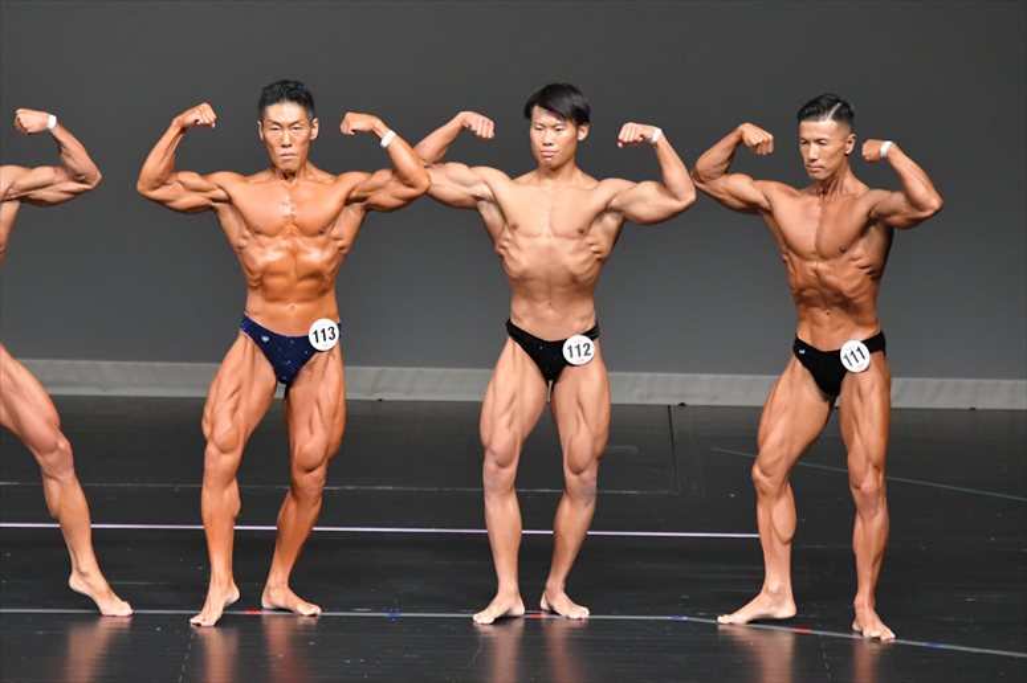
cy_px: 342
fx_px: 8982
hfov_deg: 6.5
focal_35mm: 315
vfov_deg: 4.4
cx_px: 514
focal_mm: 210
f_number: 5.6
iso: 5000
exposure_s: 1/400
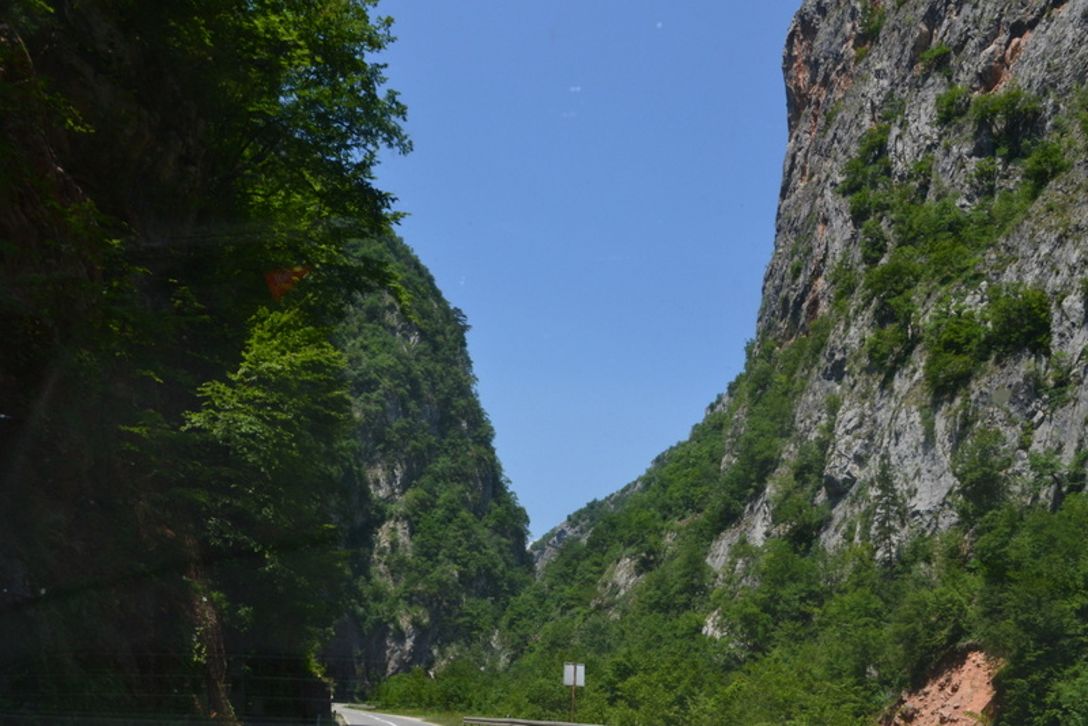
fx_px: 1088
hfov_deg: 53.1
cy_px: 363
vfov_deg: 36.9
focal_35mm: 36
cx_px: 544
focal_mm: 24
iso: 400
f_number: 10
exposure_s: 1/320
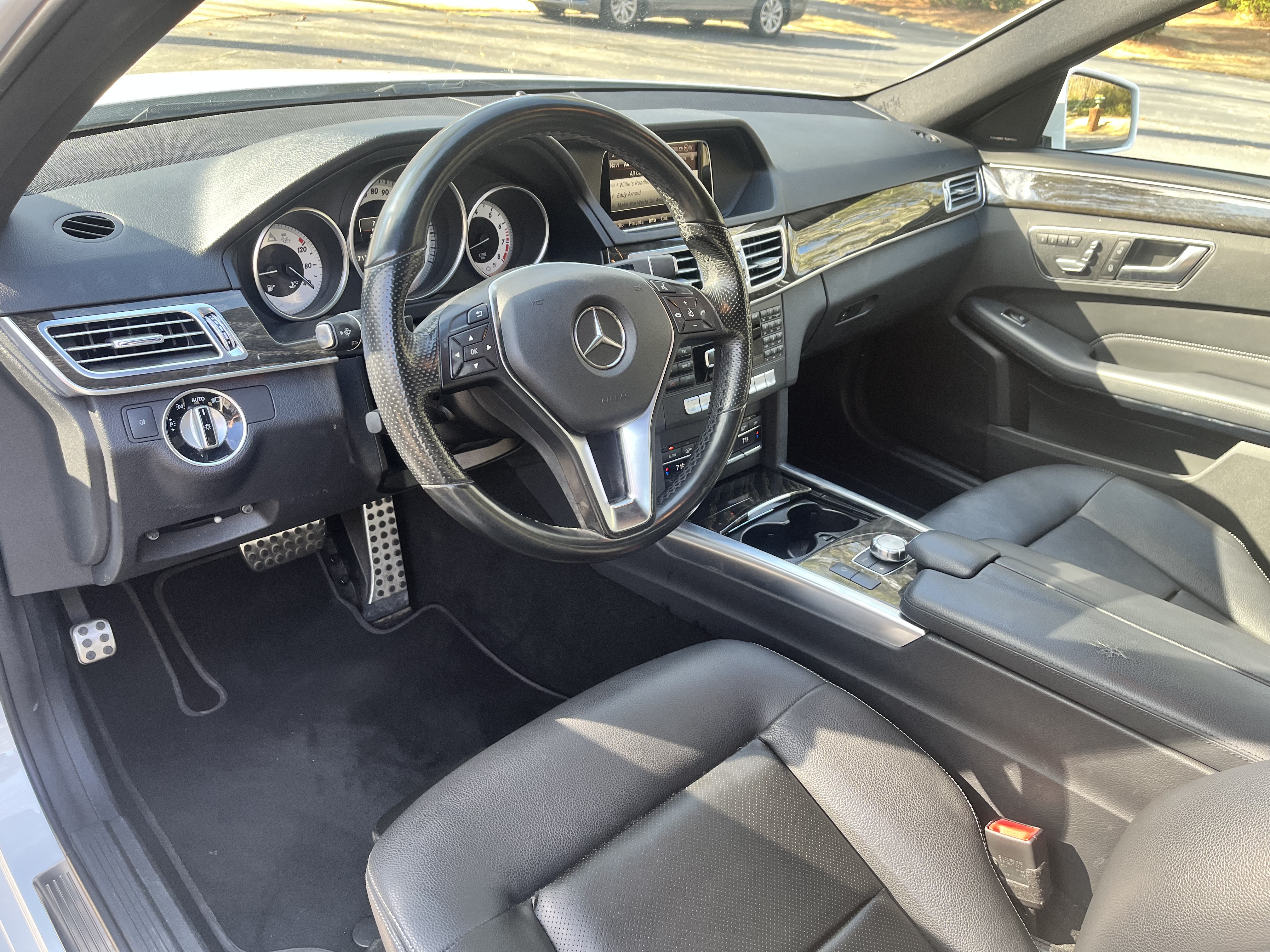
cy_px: 476
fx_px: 954
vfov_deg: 53.1
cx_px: 635
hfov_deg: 67.3
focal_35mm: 26
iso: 125
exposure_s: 1/117
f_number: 1.6
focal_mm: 5.1
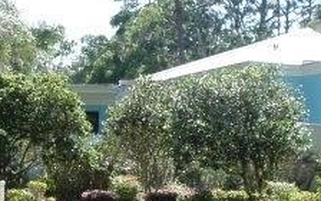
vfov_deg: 10.8
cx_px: 40
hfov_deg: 17.0
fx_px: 1059
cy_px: 129
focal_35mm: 121
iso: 80
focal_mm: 4.5
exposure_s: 1/750
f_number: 2.5
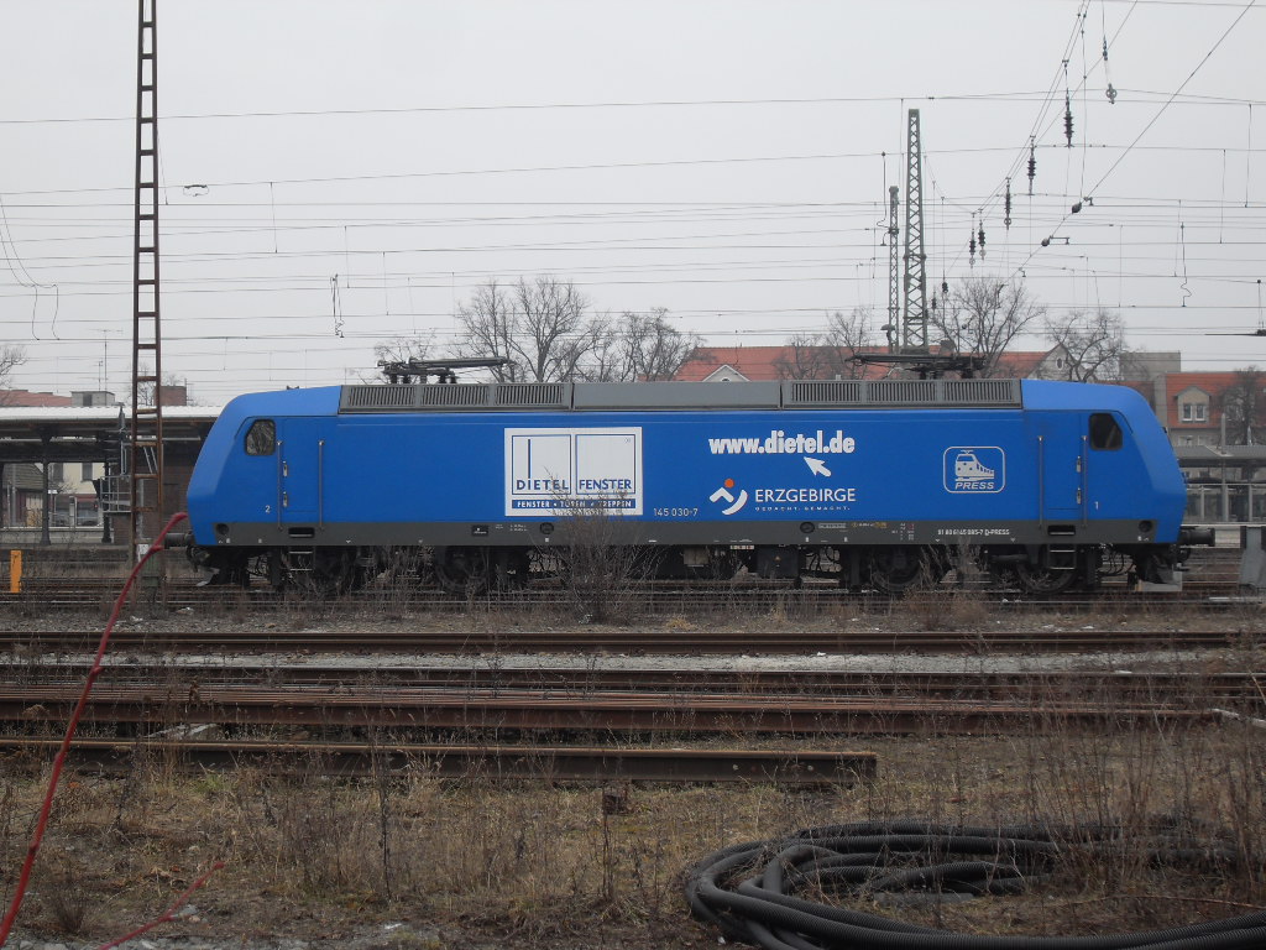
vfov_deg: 24.8
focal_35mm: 59
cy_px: 475
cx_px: 633
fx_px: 2158
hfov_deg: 32.7
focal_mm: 10.1
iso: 80
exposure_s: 1/125
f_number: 3.7
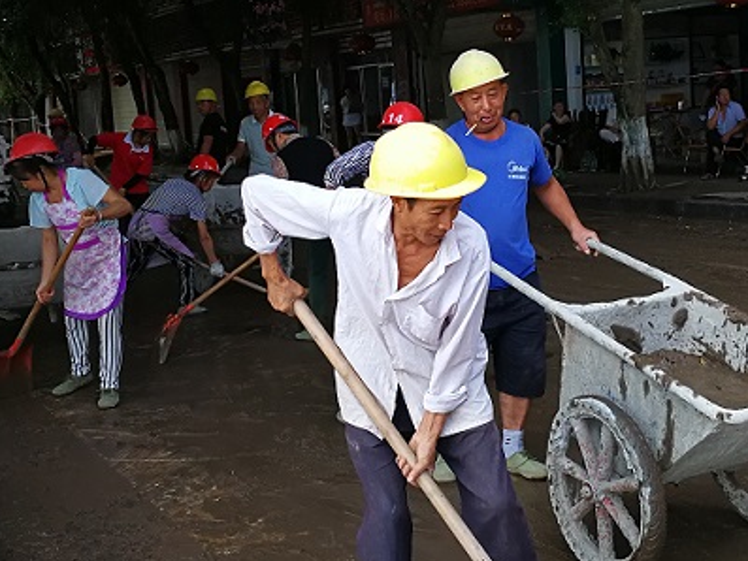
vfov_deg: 26.9
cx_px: 460
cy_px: 196
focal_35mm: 54
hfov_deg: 35.4
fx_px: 1167
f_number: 2.2
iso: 160
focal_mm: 3.95
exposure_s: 1/678
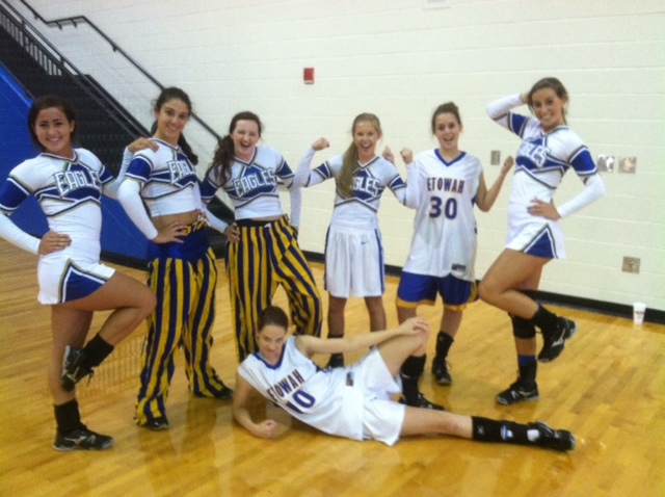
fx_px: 671
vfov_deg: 40.6
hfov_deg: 52.7
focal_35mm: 35
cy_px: 248
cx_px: 332
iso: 200
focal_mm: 3.85
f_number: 2.8
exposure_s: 1/15
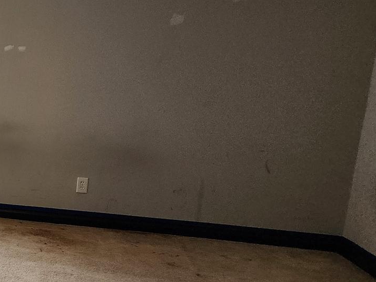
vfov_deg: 22.1
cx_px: -156
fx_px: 717
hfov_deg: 24.3
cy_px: 194
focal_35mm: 66
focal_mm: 6.4
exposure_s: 1/180
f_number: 1.8
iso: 200
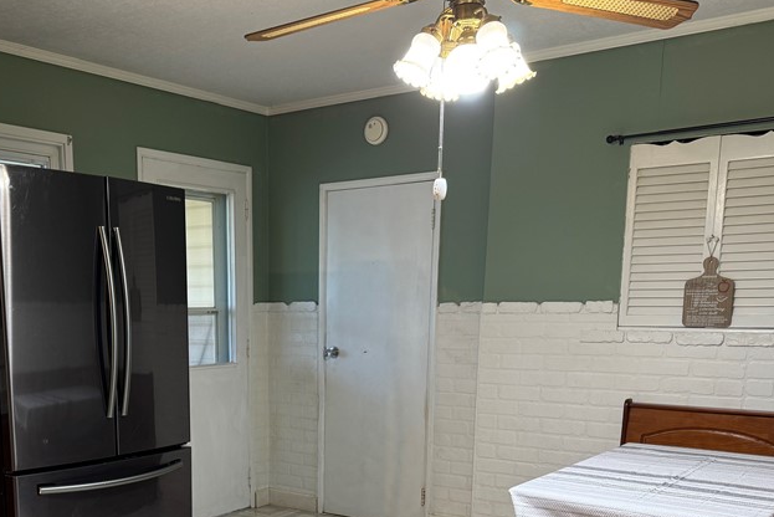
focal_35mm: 41
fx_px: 882
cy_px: 465
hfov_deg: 46.9
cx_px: 281
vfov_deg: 31.2
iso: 125
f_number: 1.78
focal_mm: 6.76
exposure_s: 1/60
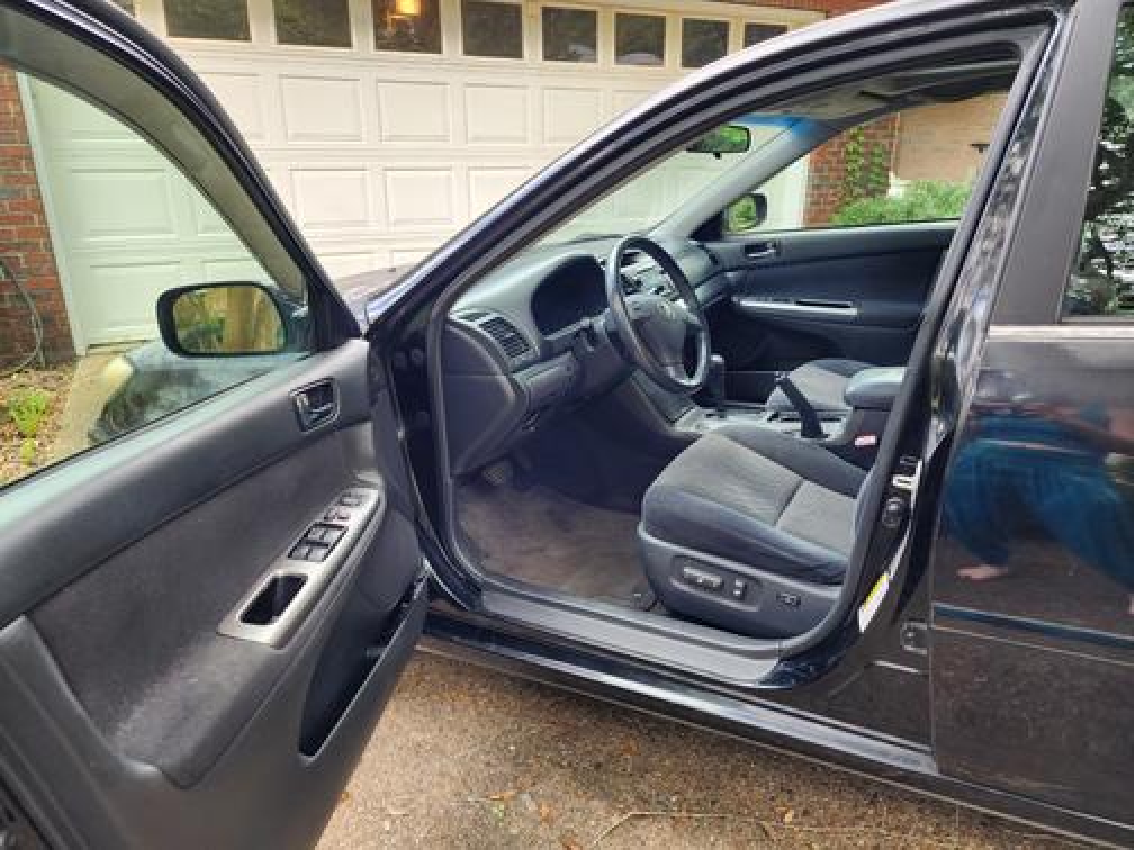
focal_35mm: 23
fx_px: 753
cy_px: 425
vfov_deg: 58.9
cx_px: 567
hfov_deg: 73.9
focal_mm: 6.4
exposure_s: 1/180
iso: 100
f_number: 1.8
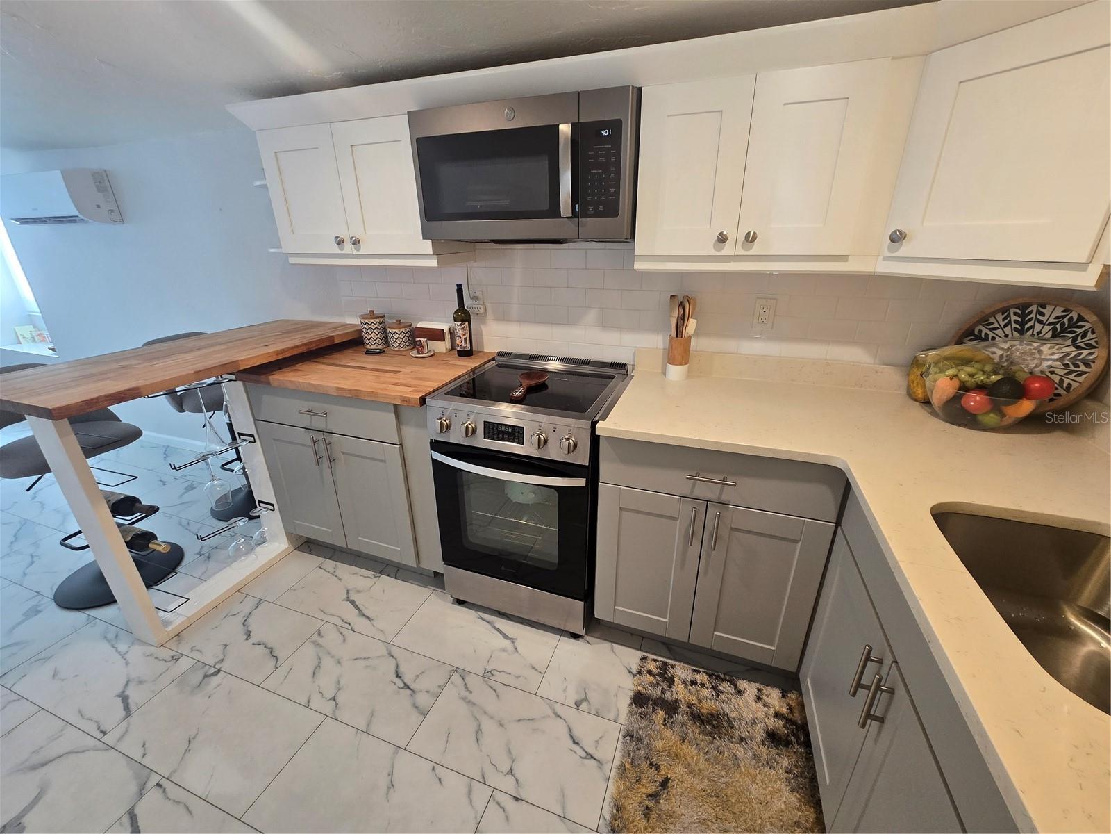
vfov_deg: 89.9
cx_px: 556
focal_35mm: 13
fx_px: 417
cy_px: 417
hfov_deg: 106.2
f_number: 2.2
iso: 160
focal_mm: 2.2
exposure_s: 1/60
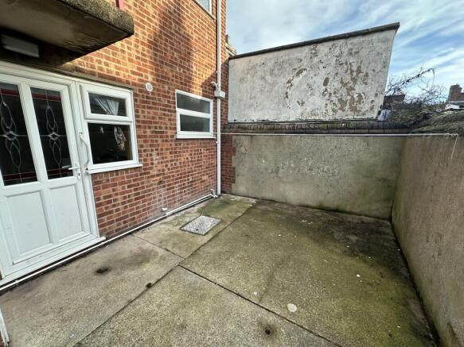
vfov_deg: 85.7
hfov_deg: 102.1
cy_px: 174
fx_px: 188
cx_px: 232
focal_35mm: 14
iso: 40
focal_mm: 2.22
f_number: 2.2
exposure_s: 1/281
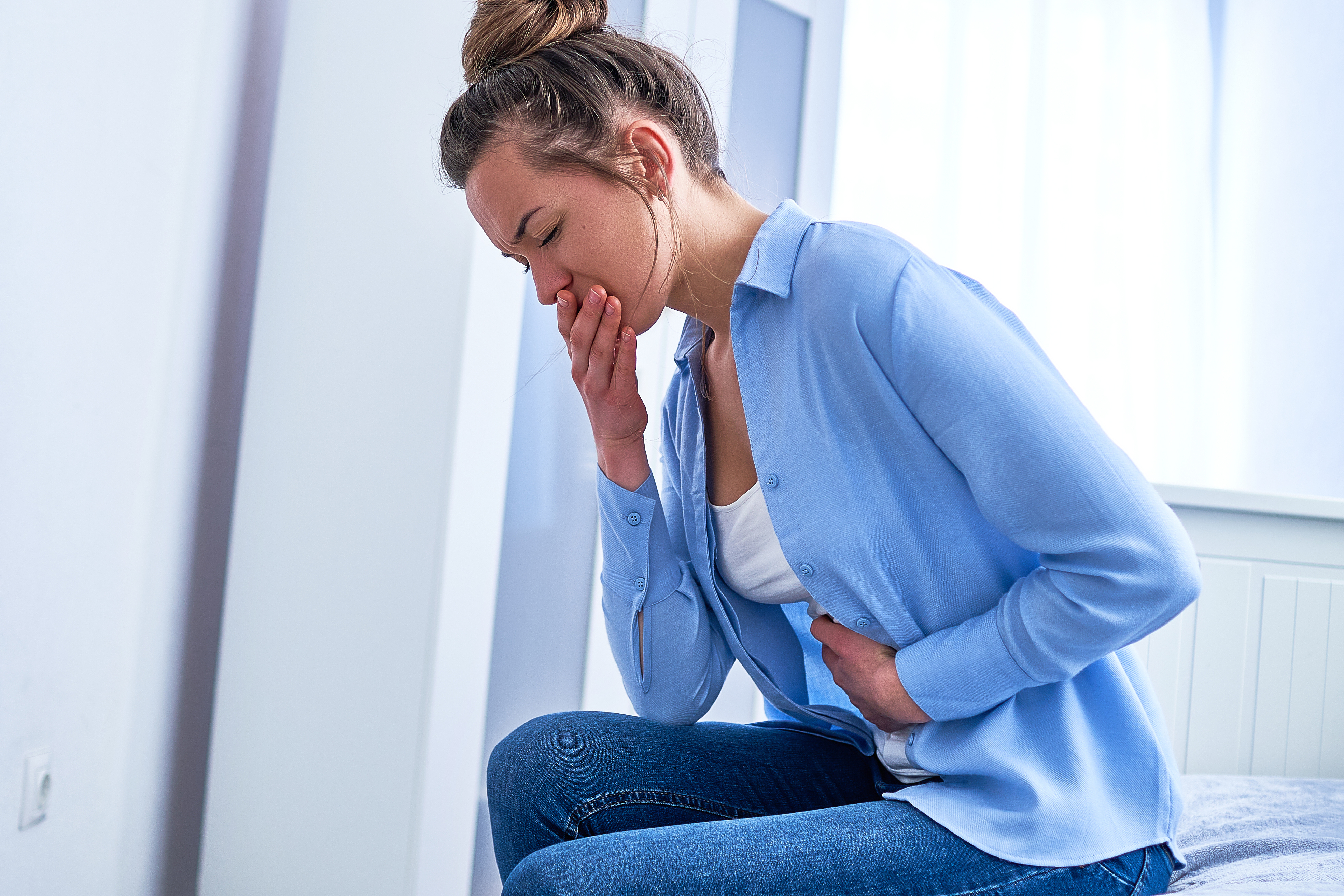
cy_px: 448
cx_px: 672
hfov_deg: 43.6
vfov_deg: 29.9
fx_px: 1680
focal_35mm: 45
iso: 200
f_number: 2
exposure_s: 1/100
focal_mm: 30
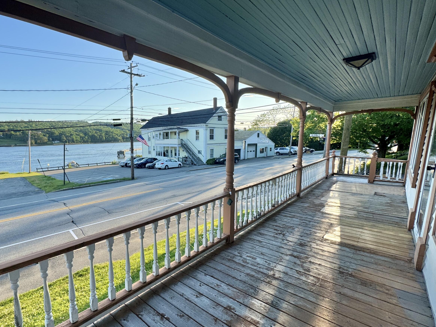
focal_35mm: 18
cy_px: 170
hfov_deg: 86.7
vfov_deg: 71.6
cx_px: 176
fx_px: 227
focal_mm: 2.22
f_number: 2.2
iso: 40
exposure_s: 1/641
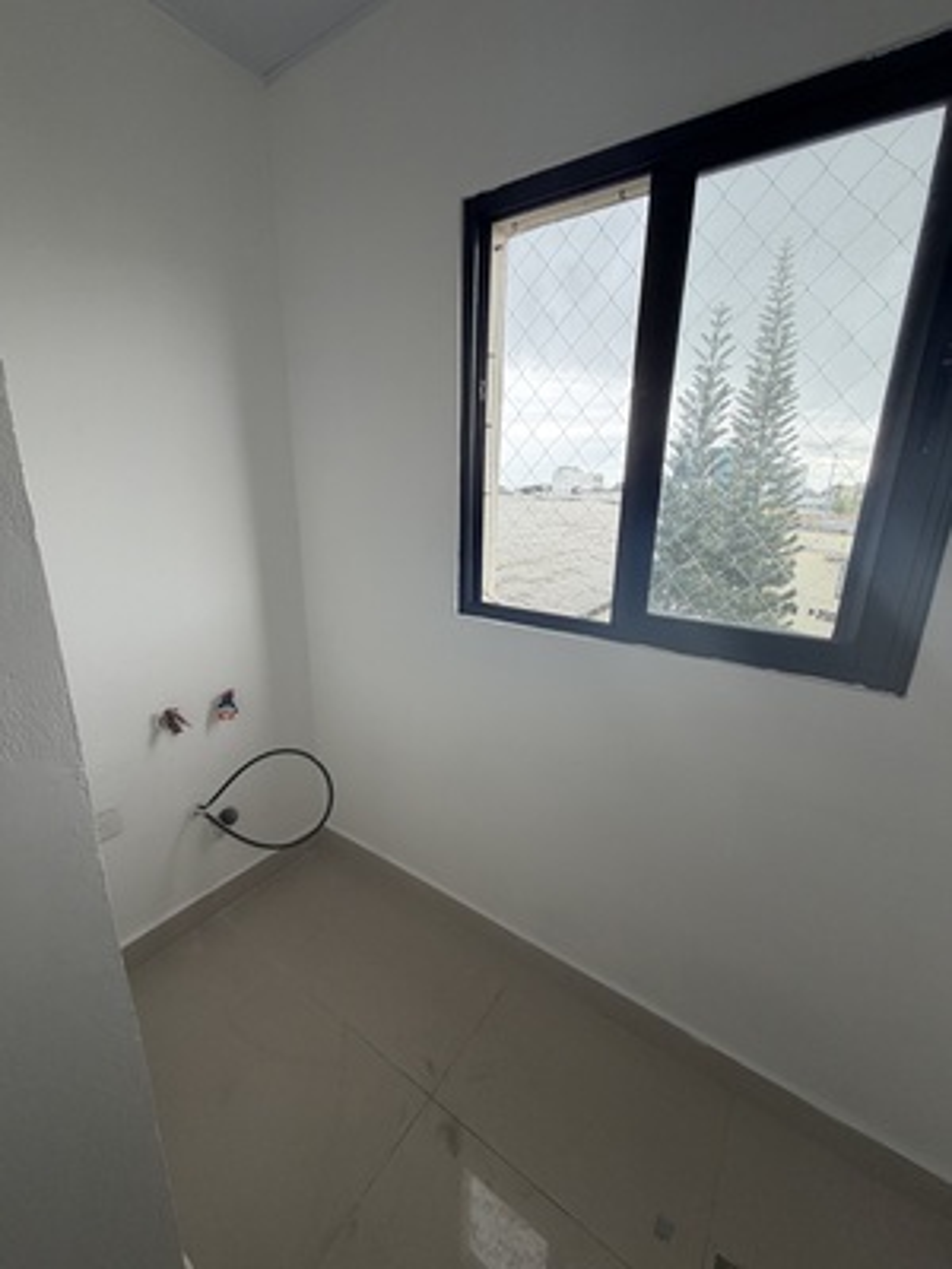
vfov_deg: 102.1
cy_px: 634
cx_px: 476
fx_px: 513
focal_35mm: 14
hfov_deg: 85.7
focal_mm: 2.22
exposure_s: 1/121
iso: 100
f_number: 2.2
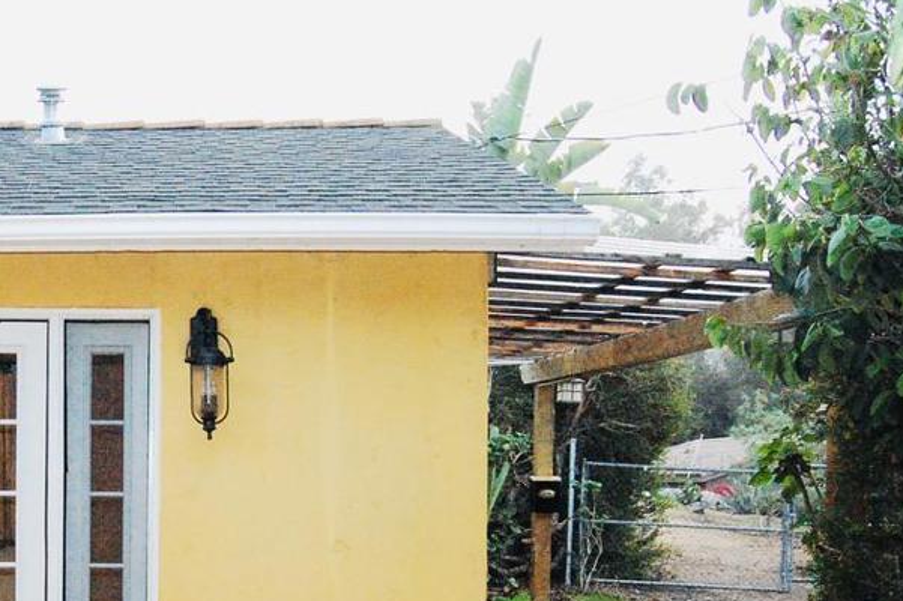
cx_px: 167
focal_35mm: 46
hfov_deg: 40.8
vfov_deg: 28.6
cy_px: 485
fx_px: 1153
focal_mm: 18
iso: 3200
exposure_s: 1/400
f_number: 5.6
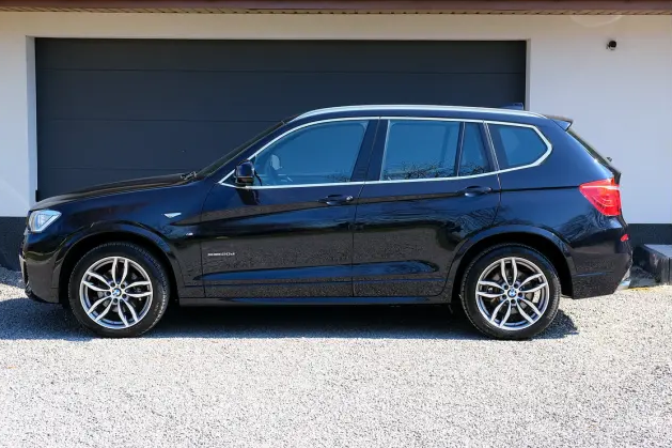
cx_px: 332
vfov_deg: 22.6
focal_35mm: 60
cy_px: 222
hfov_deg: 33.4
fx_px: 1120
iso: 320
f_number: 5.6
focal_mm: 39
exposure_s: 1/200
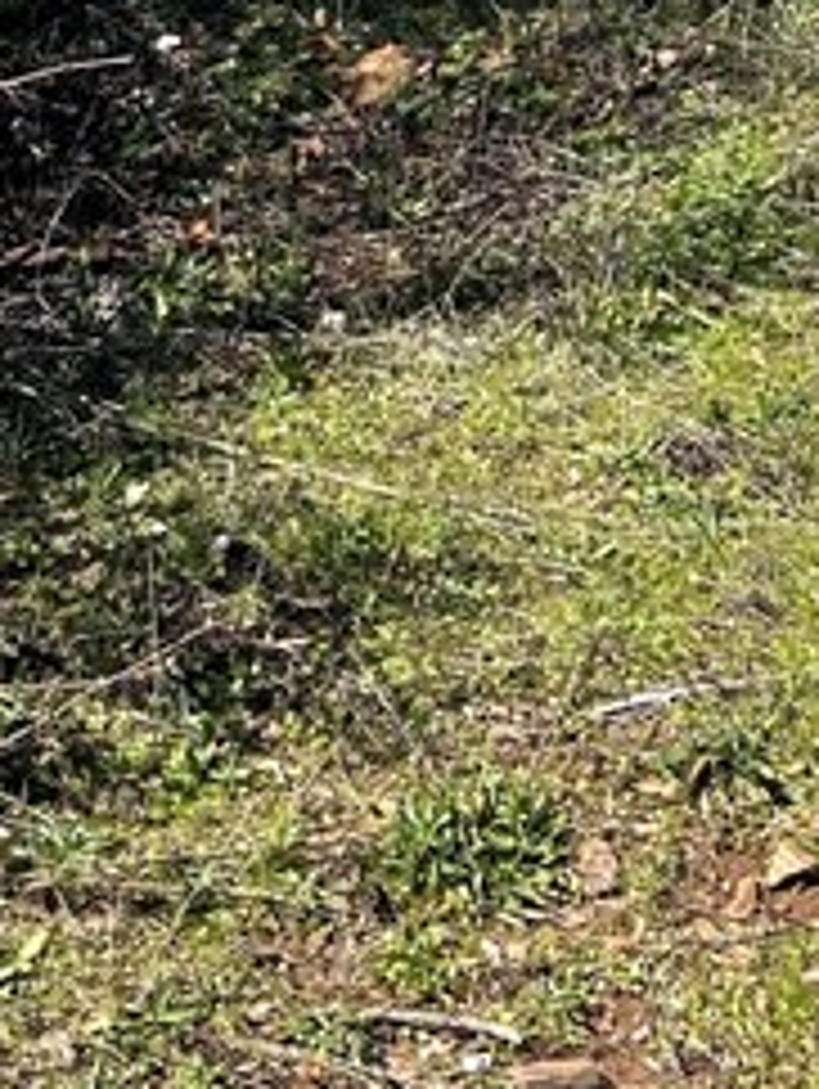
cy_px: -490
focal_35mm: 110
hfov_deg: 13.5
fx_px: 3464
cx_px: 284
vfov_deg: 16.5
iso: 50
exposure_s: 1/2299
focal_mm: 5.7
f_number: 1.5
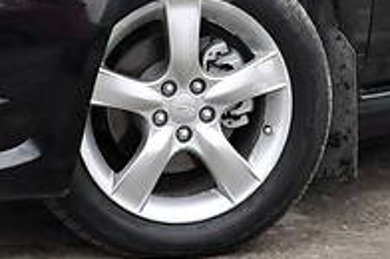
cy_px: -166
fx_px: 1655
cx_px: 171
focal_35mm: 153
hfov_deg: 13.4
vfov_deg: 8.7
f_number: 9
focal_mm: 25
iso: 800
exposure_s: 1/320
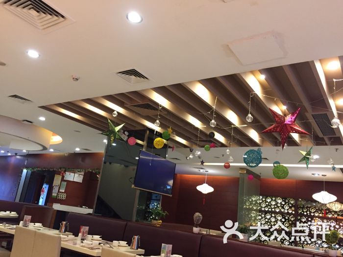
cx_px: 172
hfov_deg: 61.7
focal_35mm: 29
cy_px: 128
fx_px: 287
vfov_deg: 48.2
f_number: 2.2
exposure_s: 1/25
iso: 250
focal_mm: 4.15
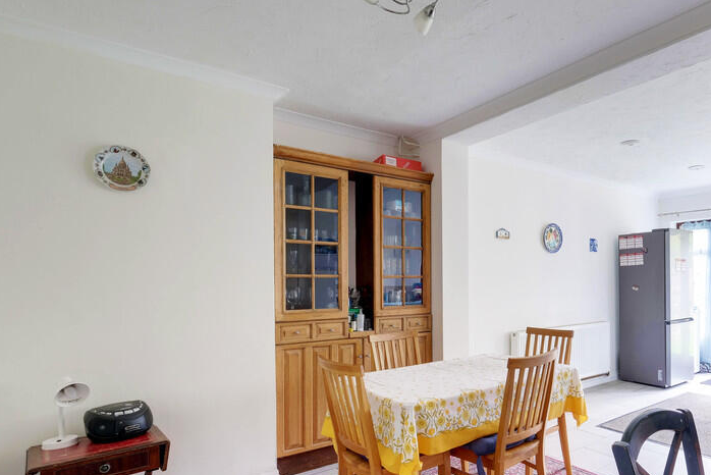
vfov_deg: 56.7
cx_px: 477
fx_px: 435
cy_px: 290
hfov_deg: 76.0
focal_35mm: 22
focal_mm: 10
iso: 400
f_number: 9
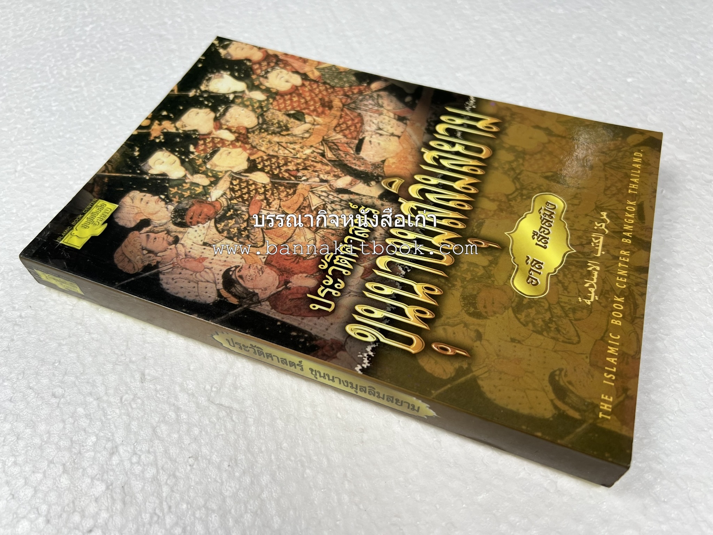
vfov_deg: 53.1
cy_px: 268
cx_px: 356
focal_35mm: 26
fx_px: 536
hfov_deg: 67.3
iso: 32
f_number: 1.5
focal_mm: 5.7
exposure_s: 1/121
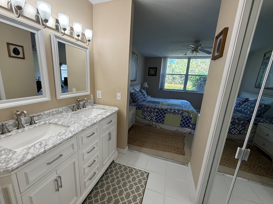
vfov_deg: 81.7
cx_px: 130
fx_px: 118
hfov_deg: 98.1
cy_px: 106
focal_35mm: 15
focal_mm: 2.22
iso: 125
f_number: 2.2
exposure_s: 1/120
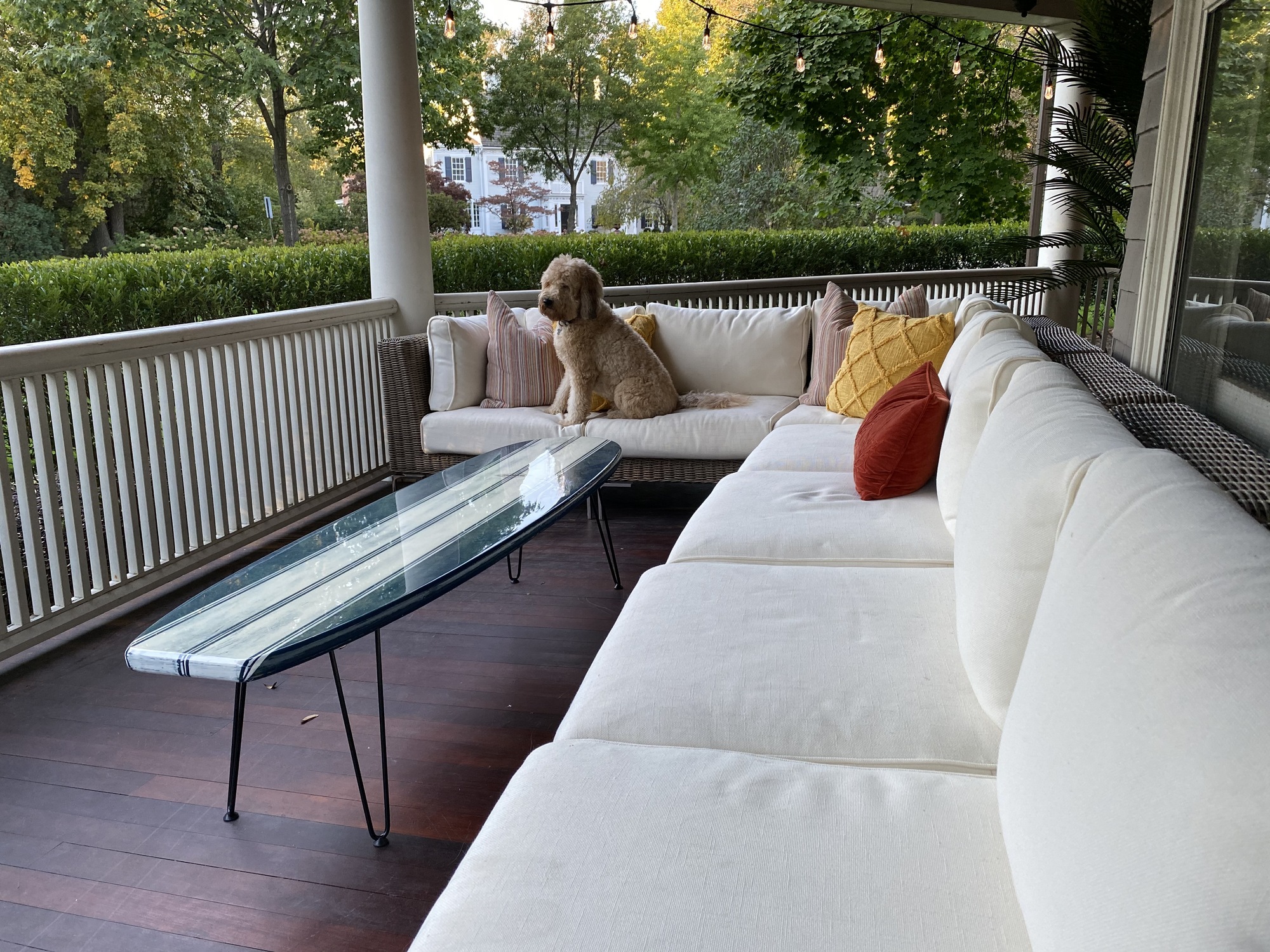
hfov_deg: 67.3
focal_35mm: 26
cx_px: 635
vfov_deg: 53.1
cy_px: 476
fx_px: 954
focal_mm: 4.25
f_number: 1.8
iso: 100
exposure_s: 1/121
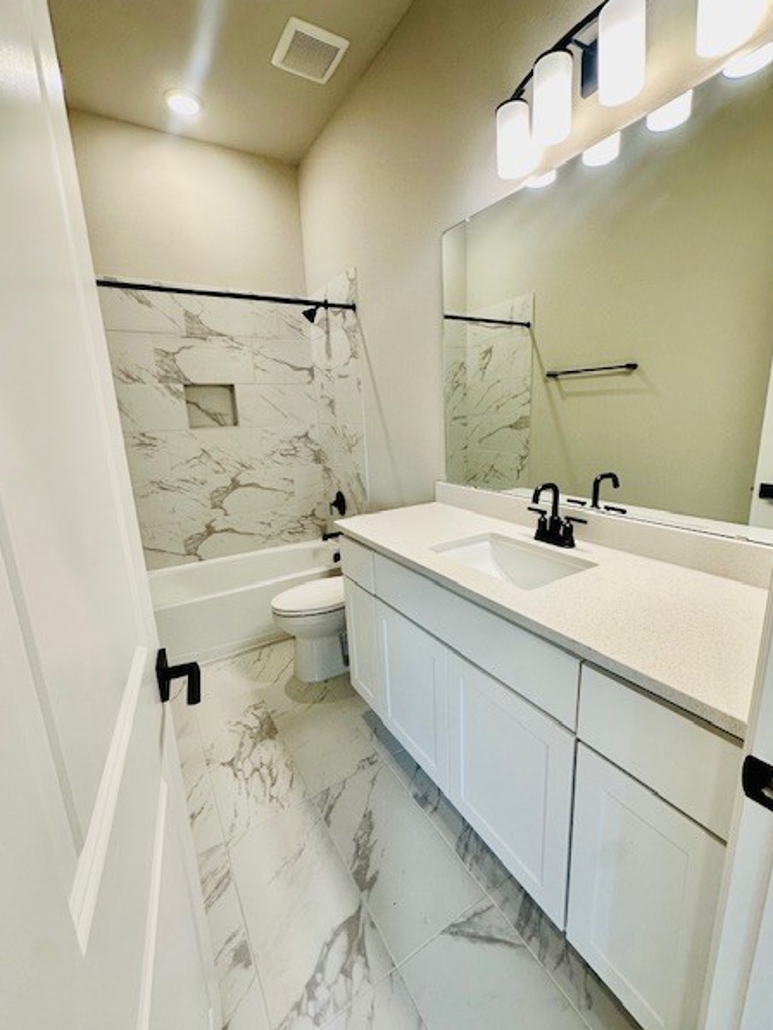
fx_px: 446
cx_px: 405
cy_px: 511
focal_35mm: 15
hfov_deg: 81.7
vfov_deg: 98.2
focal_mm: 2.22
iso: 160
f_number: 2.2
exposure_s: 1/120
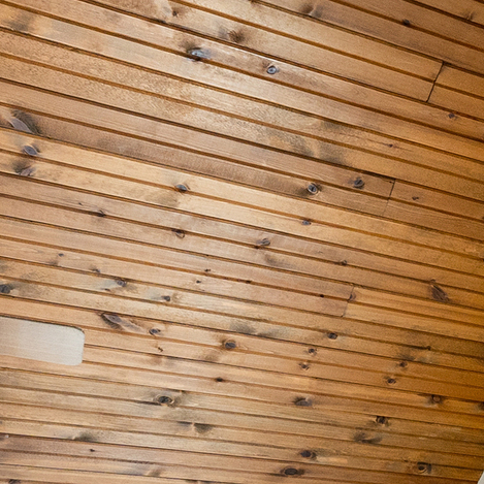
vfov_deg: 19.9
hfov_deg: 18.0
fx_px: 1234
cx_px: 856
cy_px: 675
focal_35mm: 78
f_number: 8
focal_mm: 14
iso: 400
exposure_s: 1/40
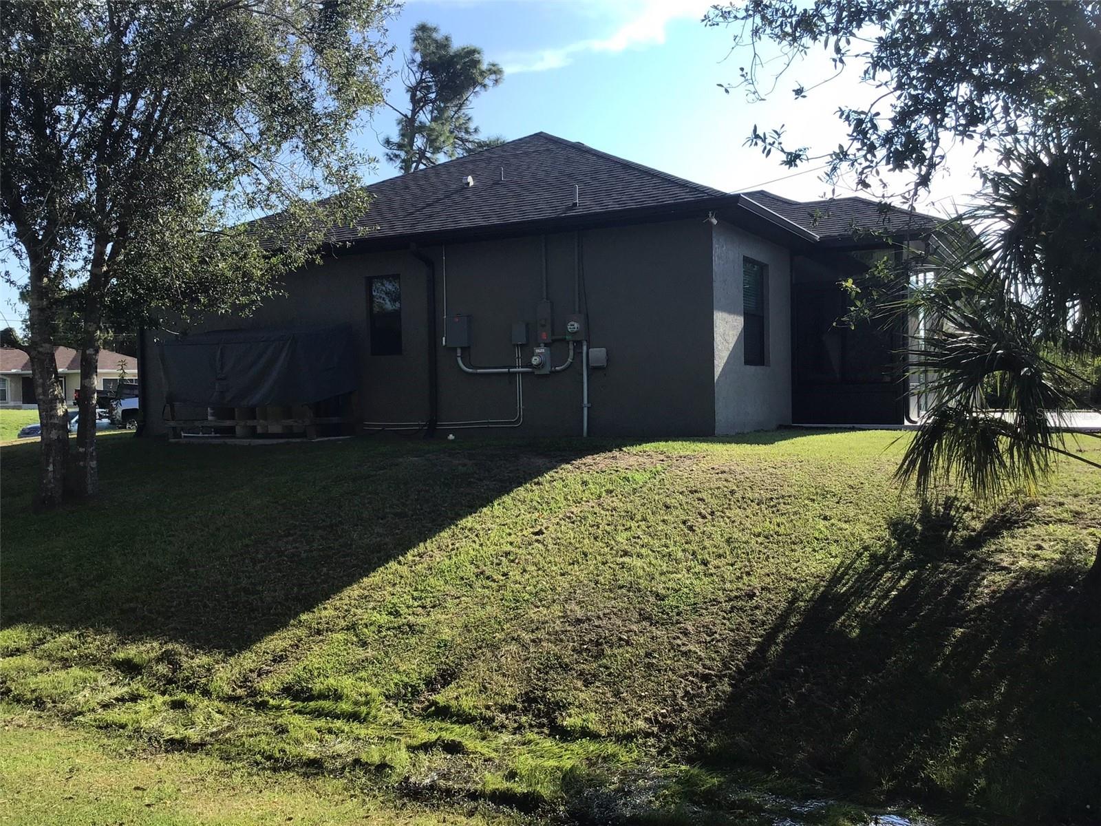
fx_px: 986
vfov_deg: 45.4
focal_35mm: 31
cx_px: 550
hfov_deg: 58.4
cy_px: 413
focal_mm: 3.3
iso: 25
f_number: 2.4
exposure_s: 1/799
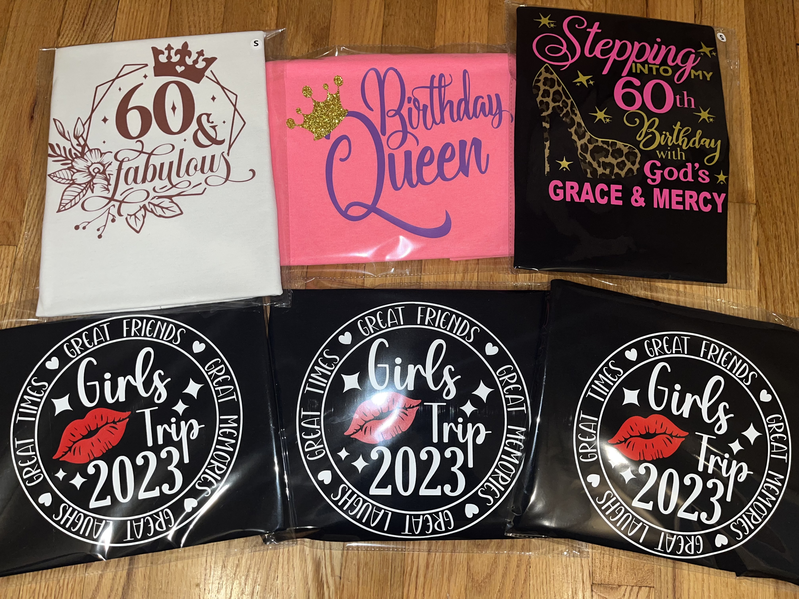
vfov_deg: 53.1
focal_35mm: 26
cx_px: 400
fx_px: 600
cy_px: 300
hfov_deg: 67.3
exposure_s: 1/20
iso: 40
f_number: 1.6
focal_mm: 5.1
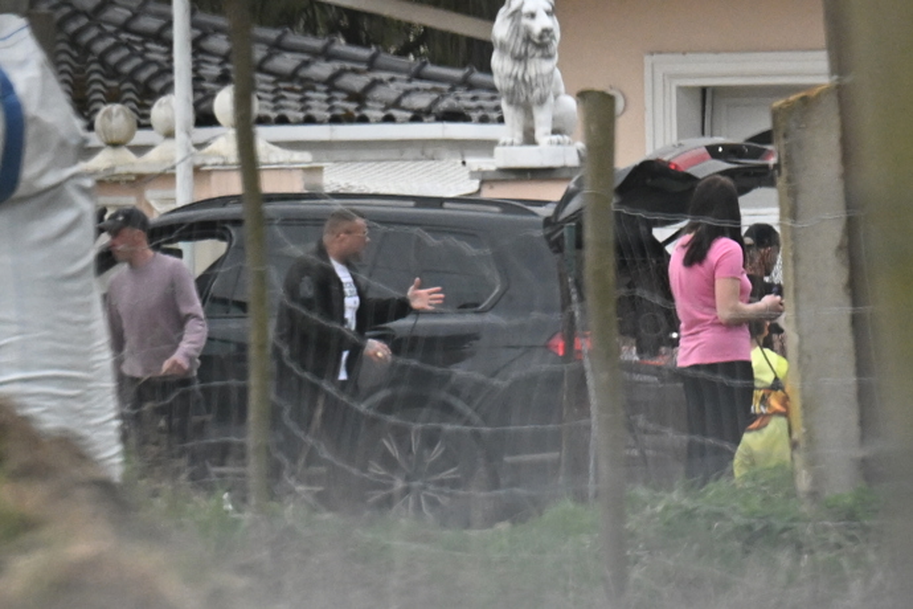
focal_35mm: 300
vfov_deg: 4.6
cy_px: 304
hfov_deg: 6.9
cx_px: 456
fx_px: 7608
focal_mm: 200
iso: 2000
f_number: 6.3
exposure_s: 1/3200
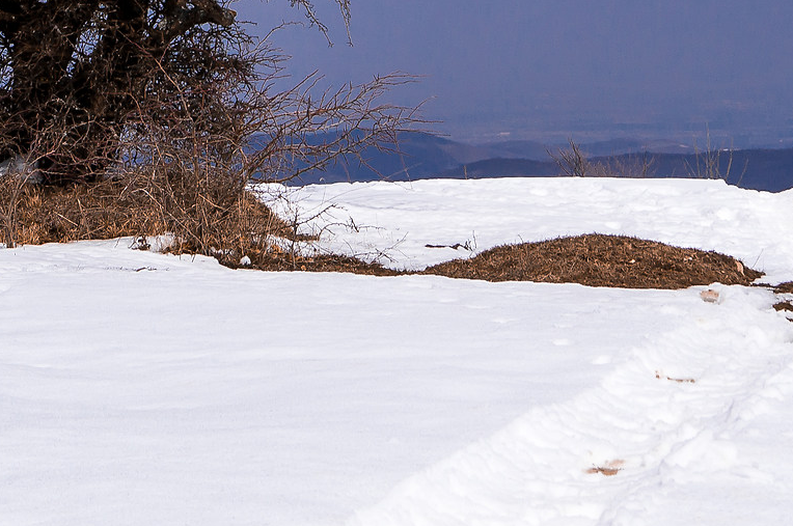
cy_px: -213
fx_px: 2903
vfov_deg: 10.1
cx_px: 518
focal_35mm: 132
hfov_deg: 15.5
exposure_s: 1/320
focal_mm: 28
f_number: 11
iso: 100
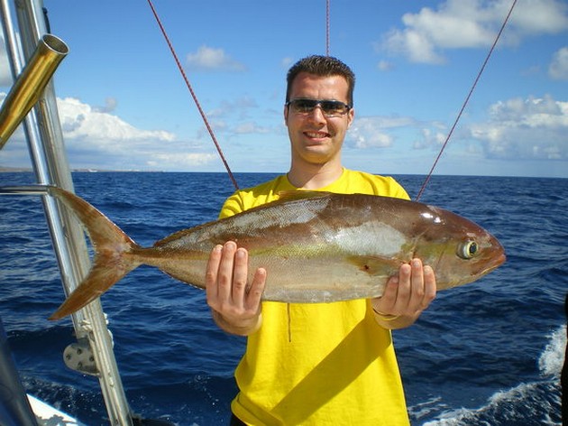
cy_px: 213
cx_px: 284
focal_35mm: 36
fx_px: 590
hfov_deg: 51.4
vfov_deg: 39.6
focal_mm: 6.3
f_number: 4.6
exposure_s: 1/640
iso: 50
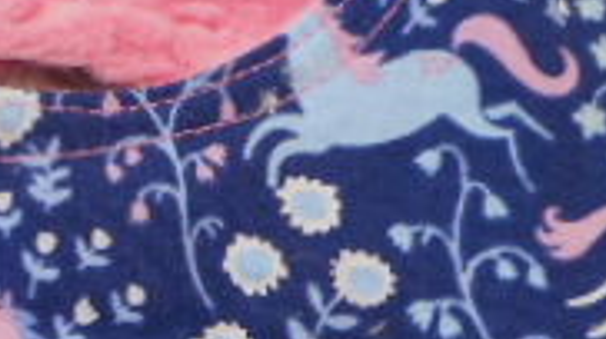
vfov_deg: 12.4
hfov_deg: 21.4
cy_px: 352
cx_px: -17
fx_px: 1541
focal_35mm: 96
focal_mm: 4.5
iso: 160
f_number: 3.7
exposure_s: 1/30
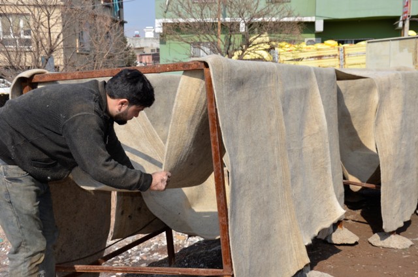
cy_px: 138
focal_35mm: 57
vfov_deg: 23.7
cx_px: 209
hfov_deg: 35.1
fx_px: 661
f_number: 7.1
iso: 100
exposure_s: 1/250
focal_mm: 38
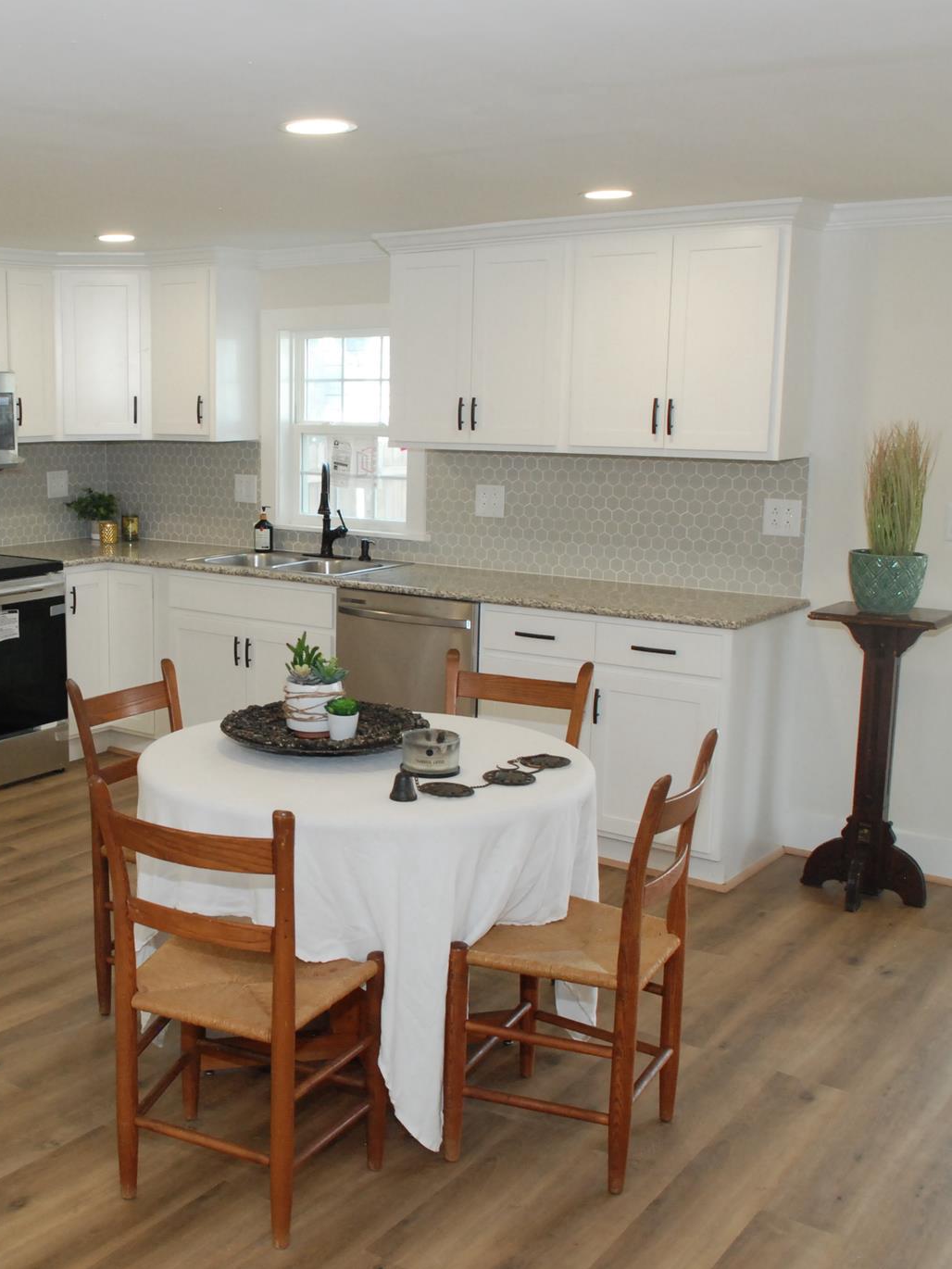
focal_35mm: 37
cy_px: 634
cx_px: 211
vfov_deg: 50.5
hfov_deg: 37.7
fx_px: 1346
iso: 800
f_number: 7.1
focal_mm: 17
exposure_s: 1/80
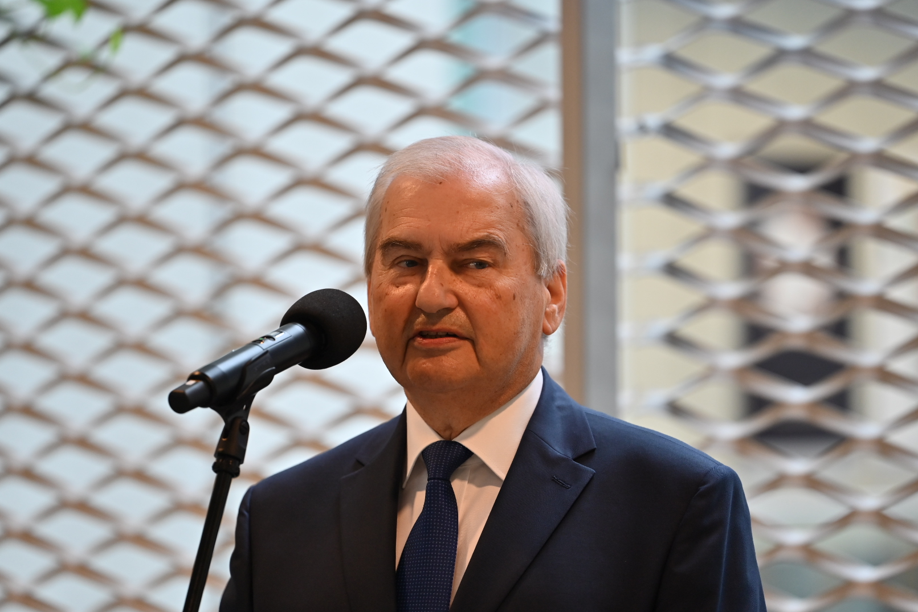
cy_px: 307
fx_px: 4615
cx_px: 459
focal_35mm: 181
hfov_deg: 11.4
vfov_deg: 7.6
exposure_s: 1/250
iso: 640
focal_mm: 180
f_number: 2.8
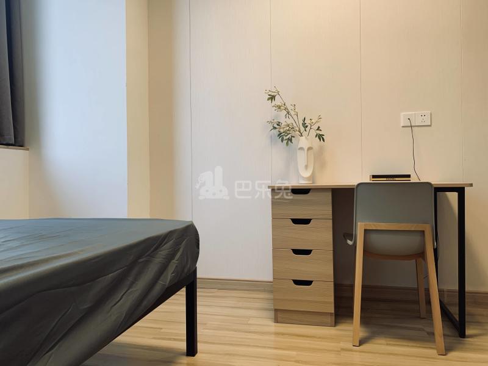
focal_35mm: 26
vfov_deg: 53.1
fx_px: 367
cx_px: 244
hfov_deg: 67.3
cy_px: 183
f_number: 1.8
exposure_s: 1/81
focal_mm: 4.25
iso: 100
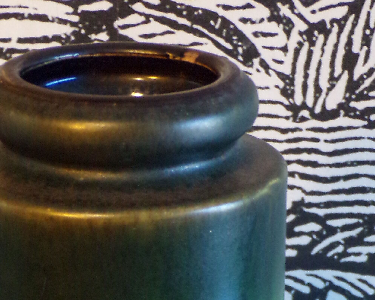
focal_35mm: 167
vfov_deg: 9.1
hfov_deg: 11.5
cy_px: 392
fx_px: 1853
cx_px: 139
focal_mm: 13.3
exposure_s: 1/25
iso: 400
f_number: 3.9
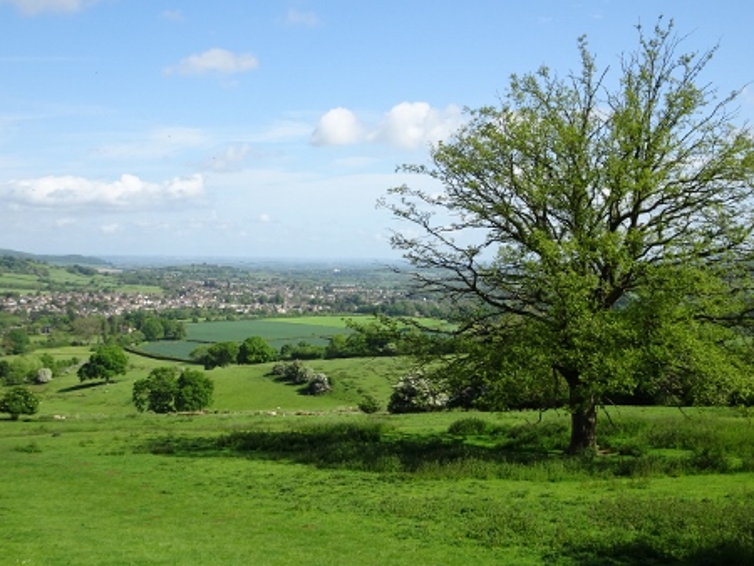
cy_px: 283
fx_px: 894
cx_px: 377
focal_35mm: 41
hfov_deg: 45.8
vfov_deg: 35.2
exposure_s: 1/500
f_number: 4
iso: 80
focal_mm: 7.05
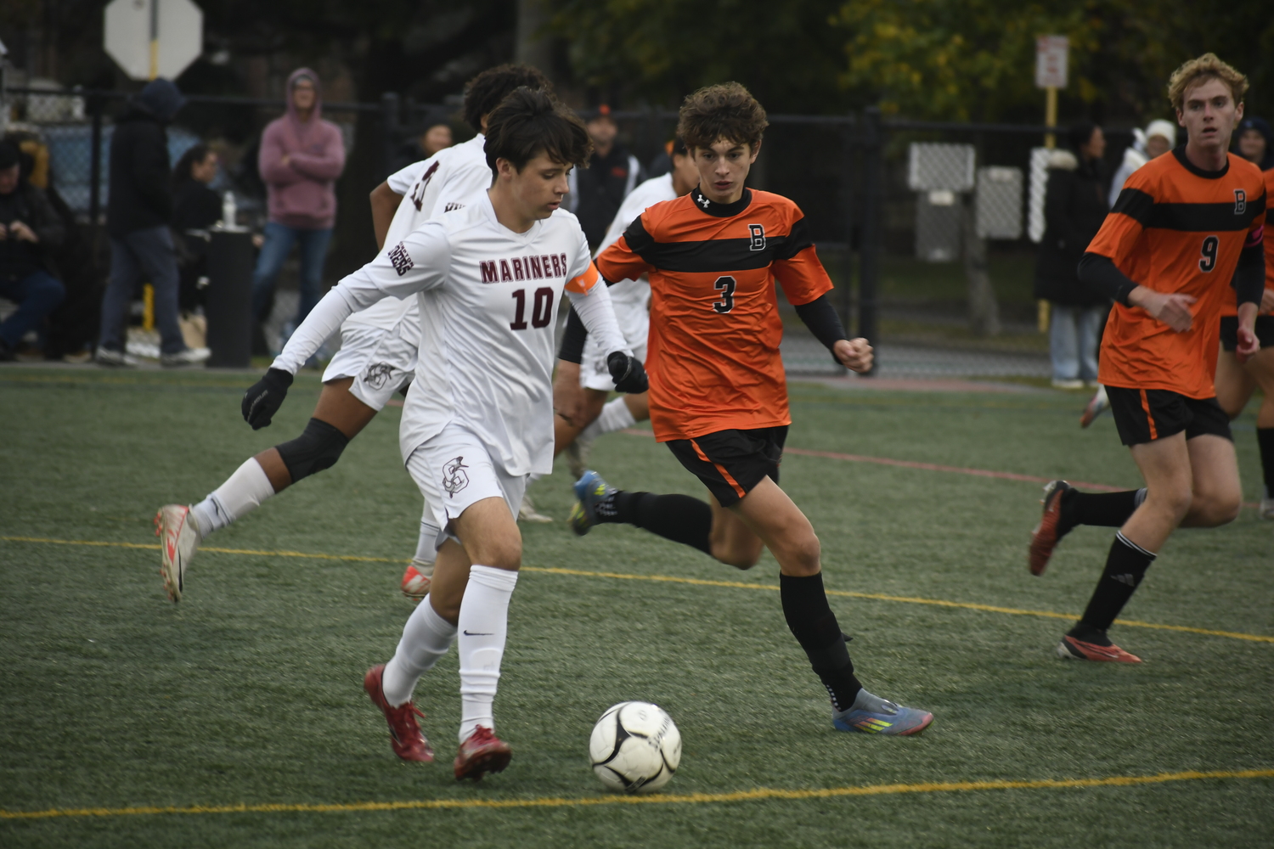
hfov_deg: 6.5
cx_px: 637
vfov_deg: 4.4
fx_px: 11147
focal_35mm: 315
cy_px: 424
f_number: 5.6
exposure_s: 1/320
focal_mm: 210
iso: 640
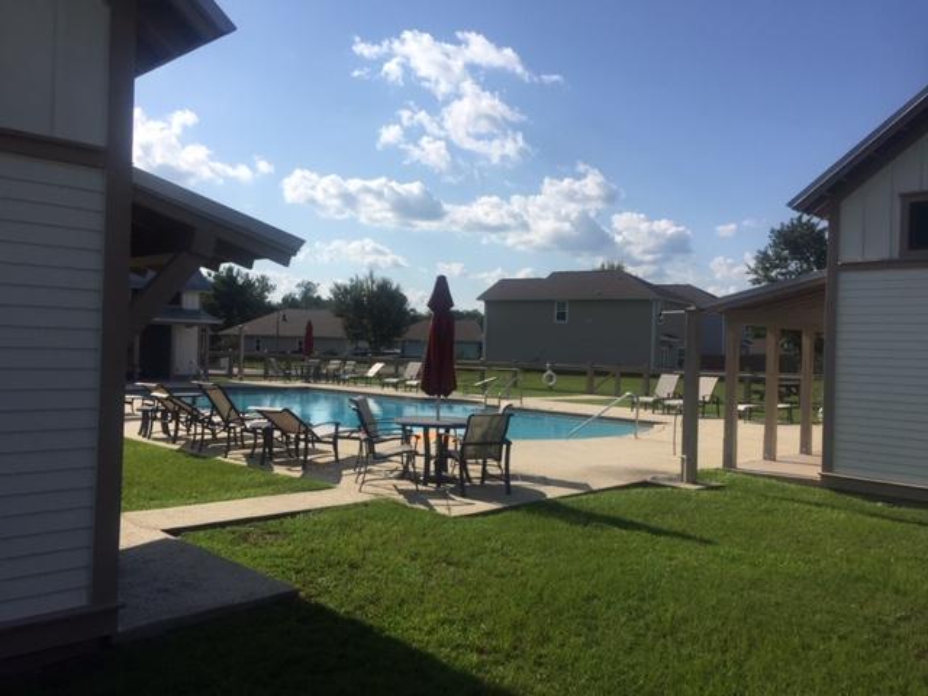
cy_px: 348
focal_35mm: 29
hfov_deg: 61.7
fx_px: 777
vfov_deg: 48.2
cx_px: 464
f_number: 2.2
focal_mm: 4.15
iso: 32
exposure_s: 1/3968
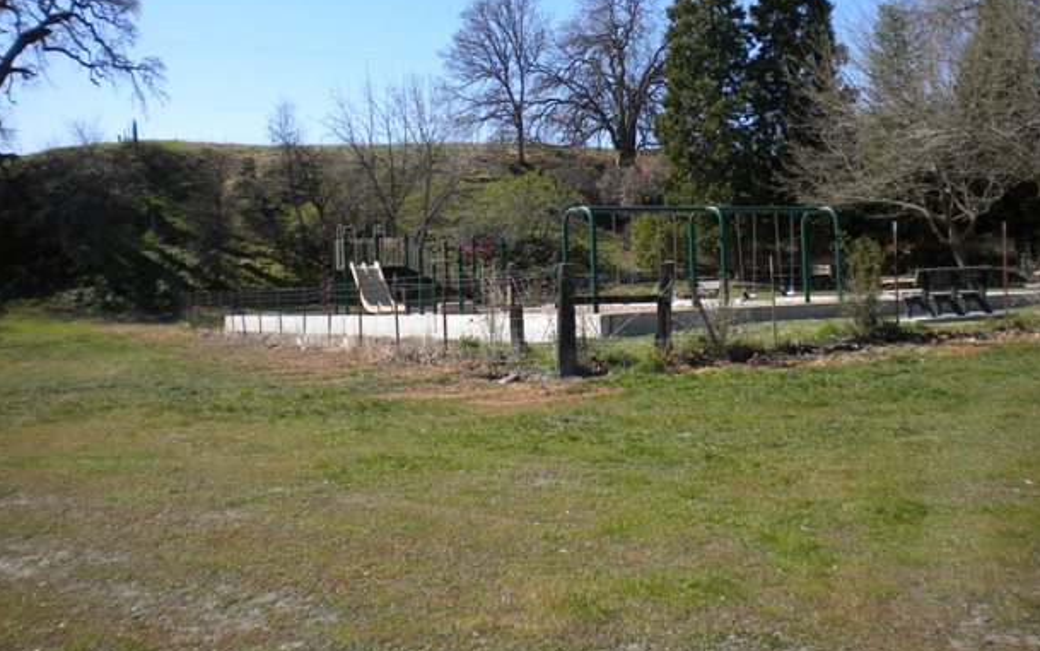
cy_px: 251
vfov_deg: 32.7
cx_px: 541
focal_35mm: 39
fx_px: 1106
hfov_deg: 50.4
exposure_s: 1/470
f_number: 4.6
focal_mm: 6.3
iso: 80
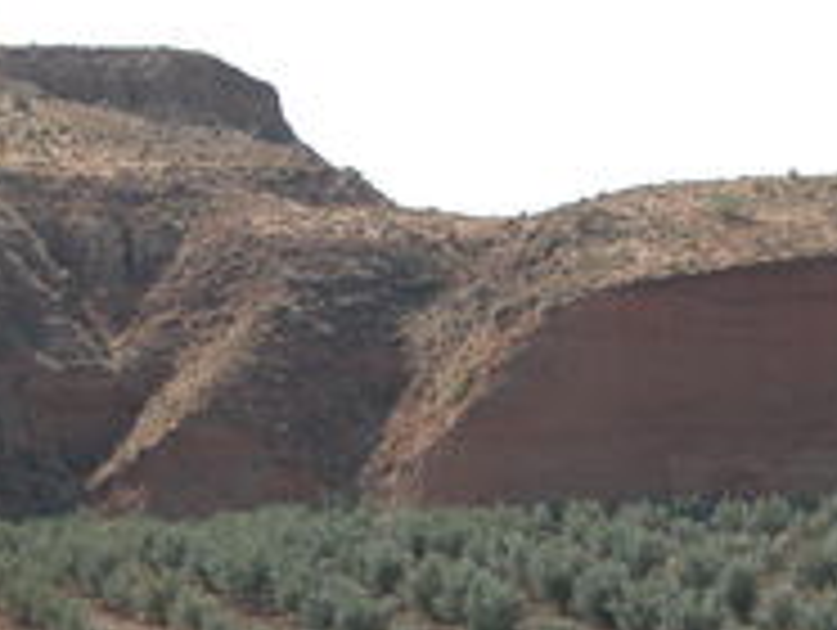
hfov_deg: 9.9
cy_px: 590
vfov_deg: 7.4
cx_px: 432
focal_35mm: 200
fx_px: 4842
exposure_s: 1/368
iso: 100
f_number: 5
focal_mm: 23.7
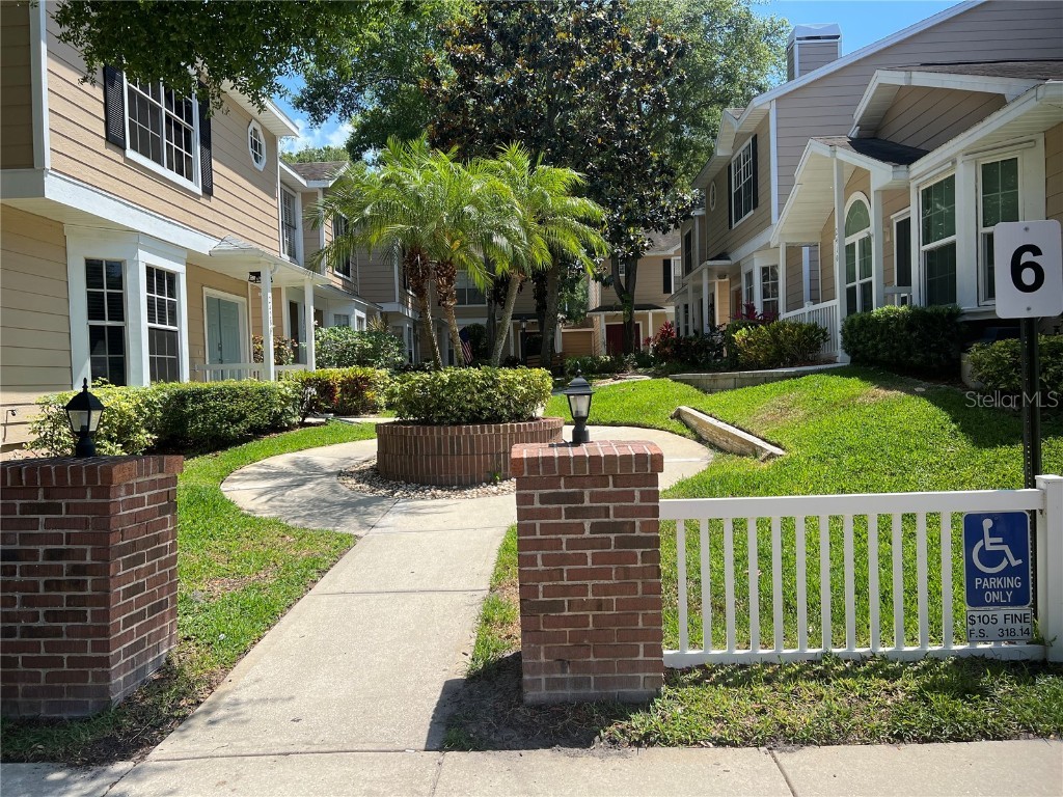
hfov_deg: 67.3
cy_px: 398
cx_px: 532
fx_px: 798
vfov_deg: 53.1
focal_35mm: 26
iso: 50
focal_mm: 5.7
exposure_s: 1/2632
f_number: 1.5
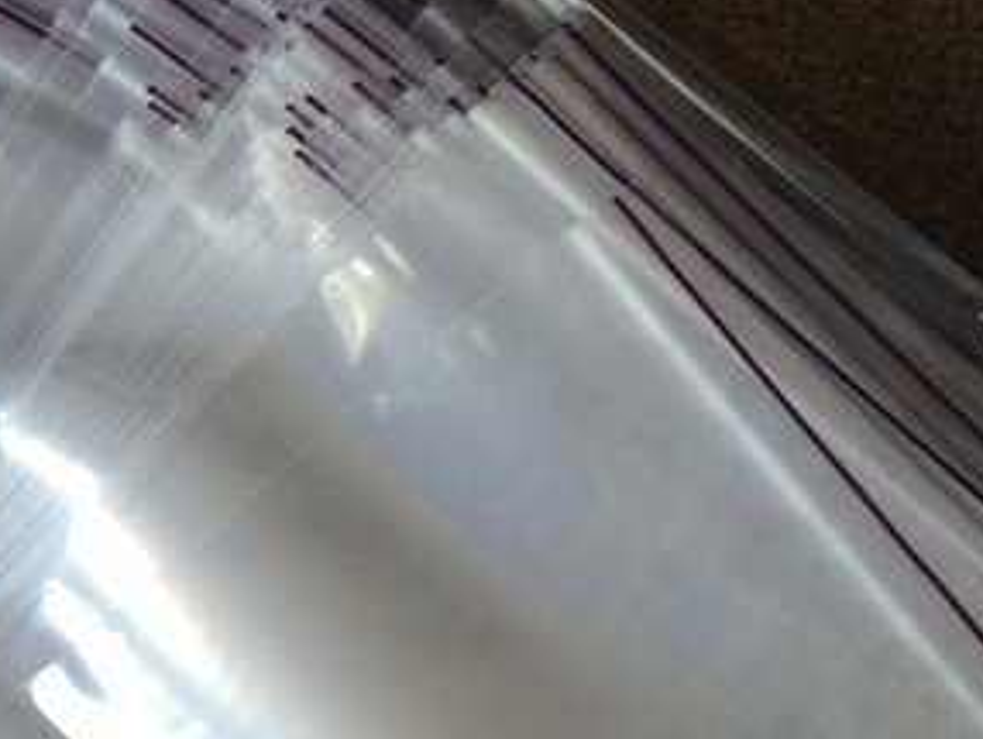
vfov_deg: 18.2
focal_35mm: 81
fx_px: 2302
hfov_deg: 22.7
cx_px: -100
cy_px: 509
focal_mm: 4.15
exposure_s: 1/60
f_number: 2.2
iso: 50
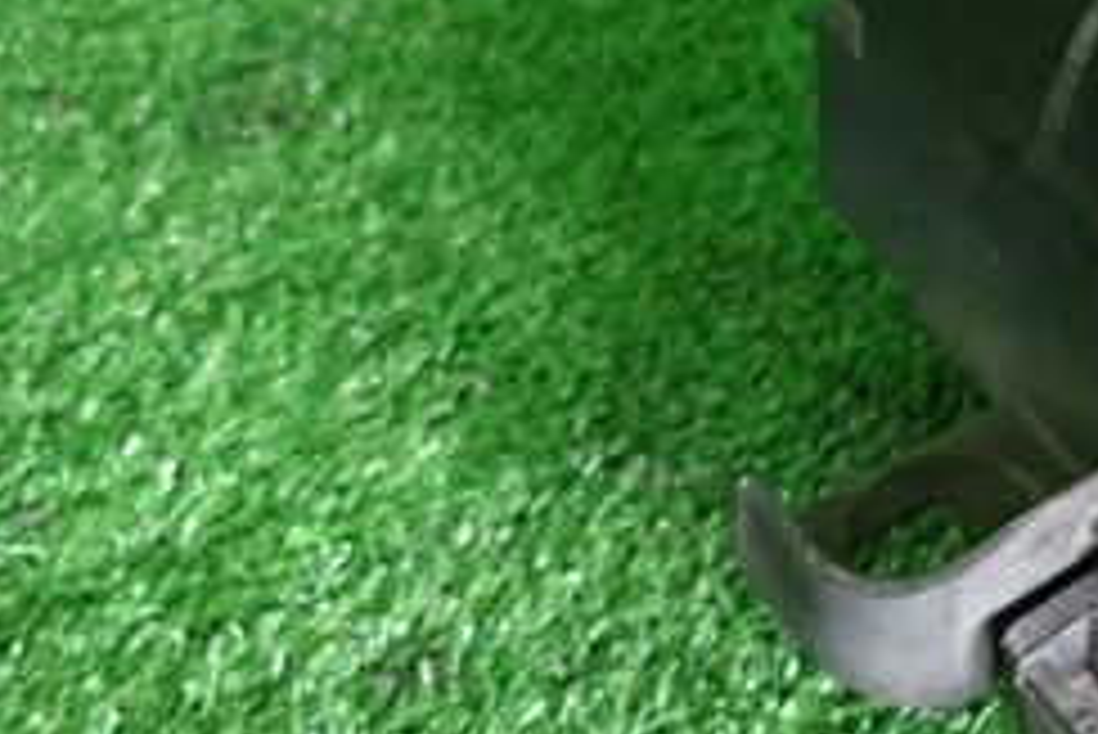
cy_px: 27
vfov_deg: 20.7
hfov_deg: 29.7
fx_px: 1953
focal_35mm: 64
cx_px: 1053
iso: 320
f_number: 2
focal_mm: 4.5
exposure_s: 1/30
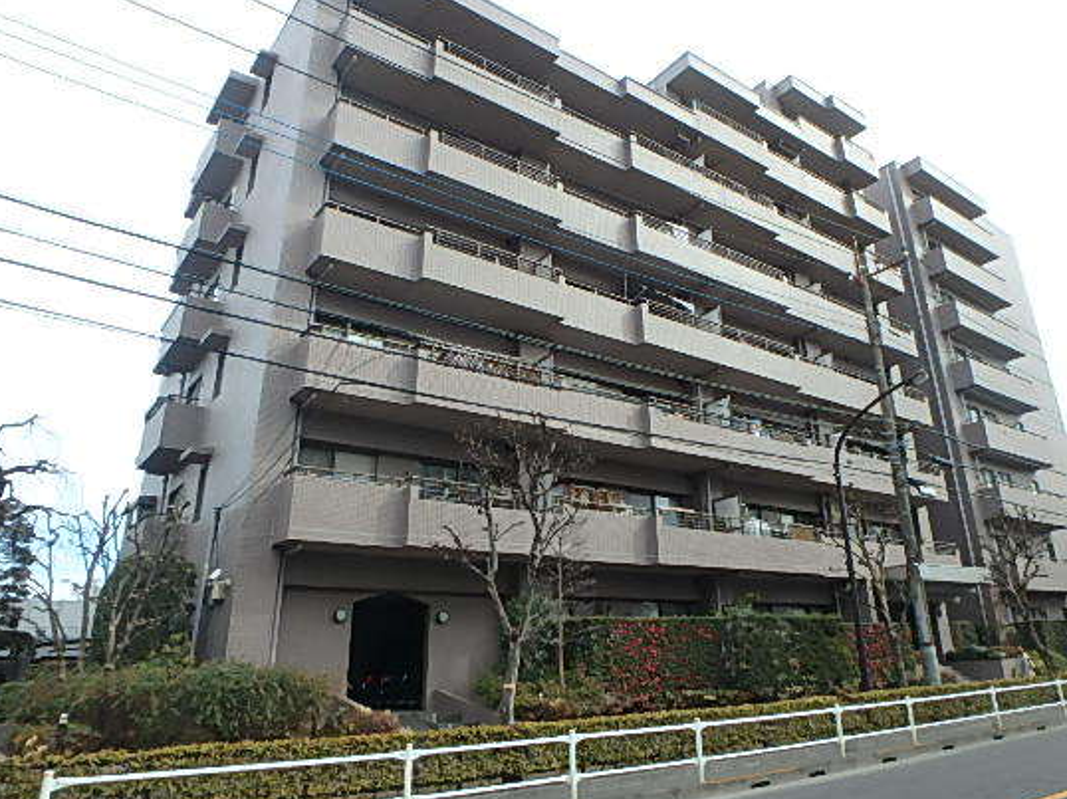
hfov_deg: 69.2
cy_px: 361
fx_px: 770
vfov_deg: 54.8
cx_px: 593
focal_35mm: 25
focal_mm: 3.7
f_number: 3.5
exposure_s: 1/400
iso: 125
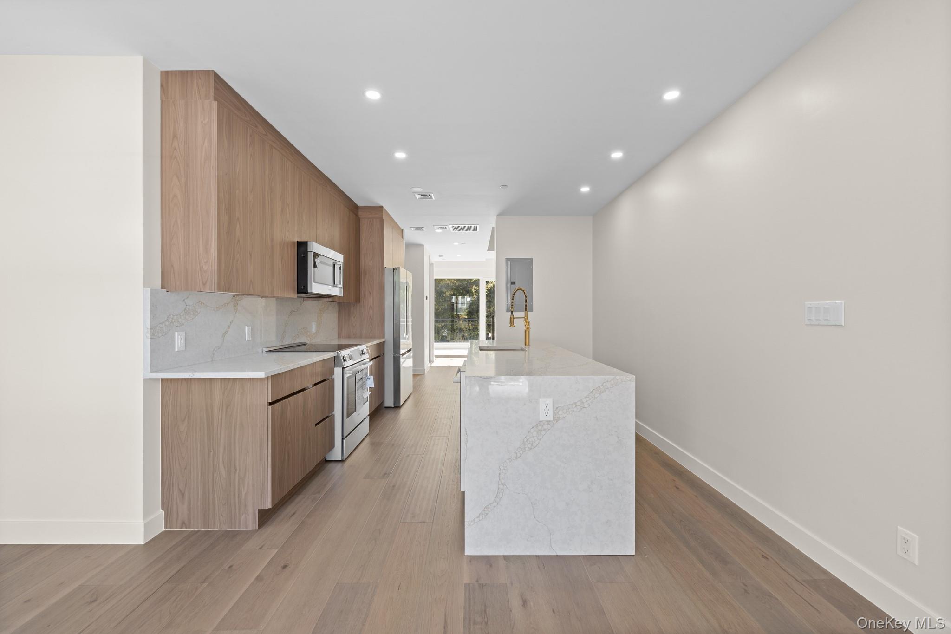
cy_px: 317
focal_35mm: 14
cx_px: 476
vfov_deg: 81.2
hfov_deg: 104.3
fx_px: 370
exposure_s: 1/6
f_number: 10
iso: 250
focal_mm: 14
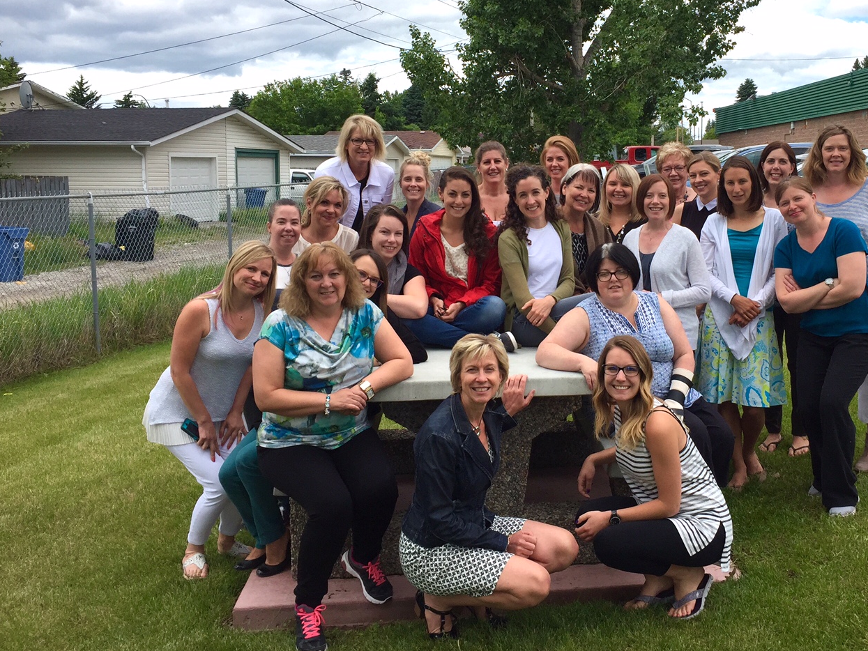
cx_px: 544
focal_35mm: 38
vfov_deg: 37.6
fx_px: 953
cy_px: 266
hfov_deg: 48.5
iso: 32
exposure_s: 1/1130
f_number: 2.2
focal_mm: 4.15
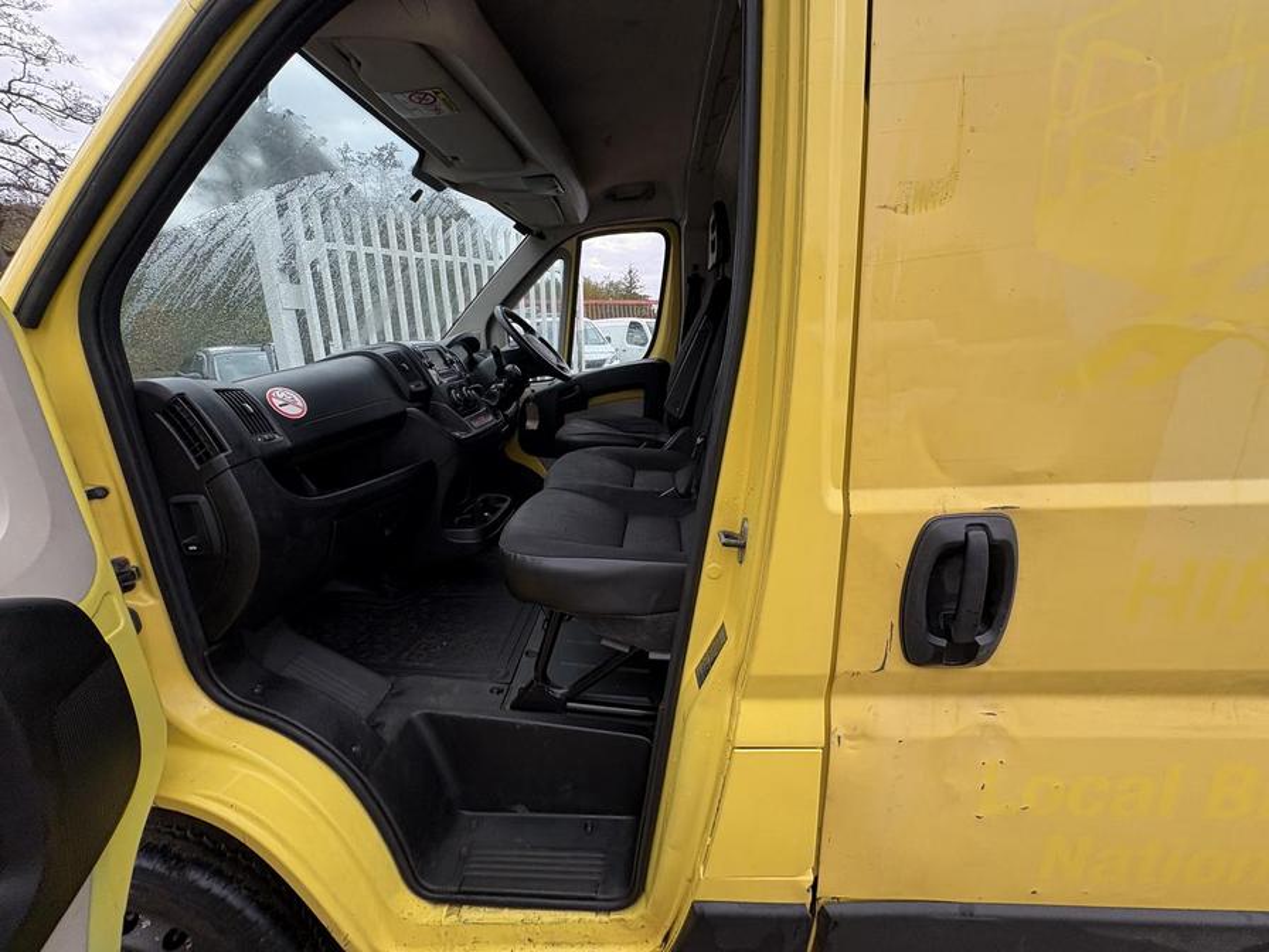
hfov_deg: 102.1
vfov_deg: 85.7
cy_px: 476
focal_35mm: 14
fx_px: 513
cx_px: 634
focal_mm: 2.22
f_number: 2.2
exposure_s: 1/99
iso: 40
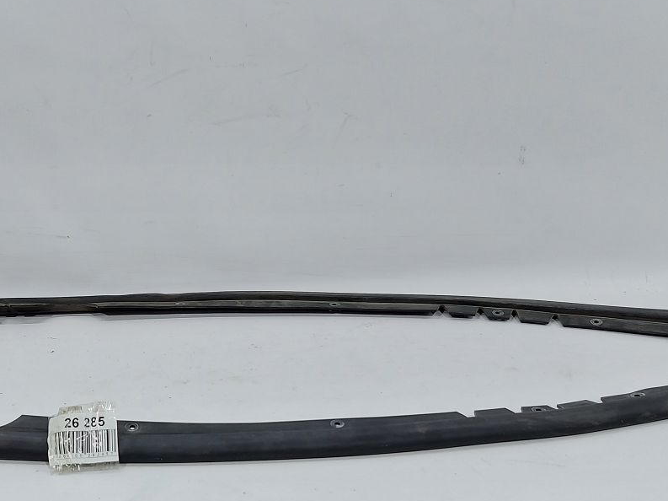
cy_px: 358
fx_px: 810
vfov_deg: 33.8
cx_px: 219
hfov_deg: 44.1
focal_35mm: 42
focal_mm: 5.23
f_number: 1.8
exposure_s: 1/50
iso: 64
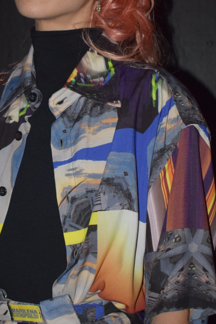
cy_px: 114
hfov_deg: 16.4
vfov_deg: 24.4
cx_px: 57
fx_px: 747
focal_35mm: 83
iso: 1800
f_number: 4
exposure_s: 1/60
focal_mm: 27
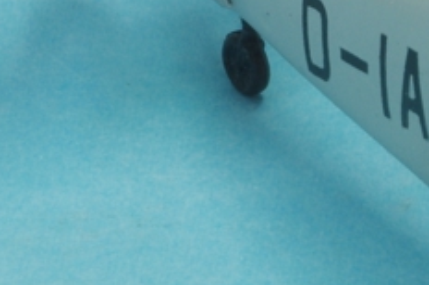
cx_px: 754
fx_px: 6152
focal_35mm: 517
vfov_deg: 2.6
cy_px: 365
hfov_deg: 4.0
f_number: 22
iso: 100
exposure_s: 2.5
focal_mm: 50
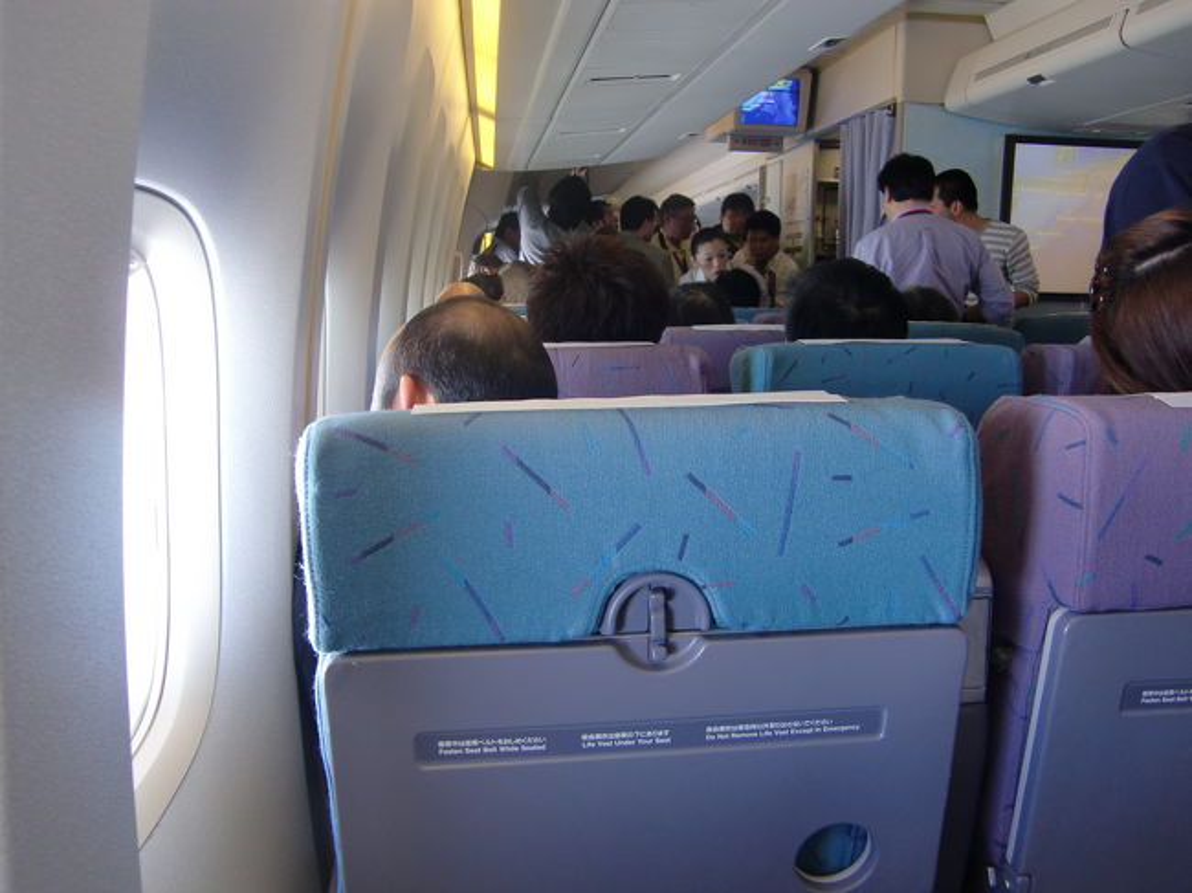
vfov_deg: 49.7
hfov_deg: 63.5
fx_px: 964
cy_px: 446
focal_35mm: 28
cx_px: 596
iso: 125
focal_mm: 4.9
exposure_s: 1/60
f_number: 2.6
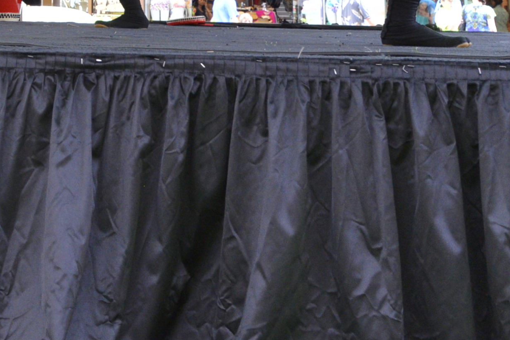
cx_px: -161
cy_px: -262
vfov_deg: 12.2
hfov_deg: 18.4
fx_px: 1459
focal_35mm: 103
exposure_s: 1/125
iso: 1600
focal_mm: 28
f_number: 6.3
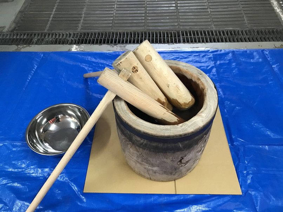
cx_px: 142
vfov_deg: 49.8
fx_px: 229
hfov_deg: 63.4
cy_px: 106
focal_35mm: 28
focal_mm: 3.99
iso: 80
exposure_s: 1/17
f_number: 1.8
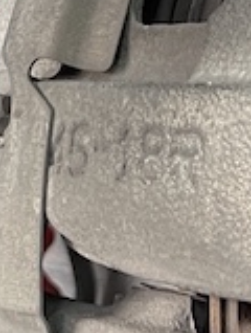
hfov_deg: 8.5
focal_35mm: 174
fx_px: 1676
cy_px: -171
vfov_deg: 10.9
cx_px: -21
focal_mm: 5.7
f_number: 1.5
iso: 250
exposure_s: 1/50
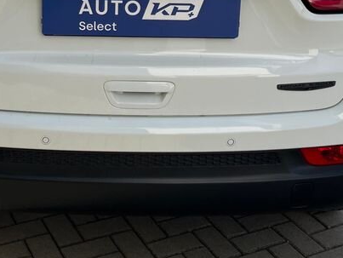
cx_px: 118
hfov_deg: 29.2
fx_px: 655
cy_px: 7
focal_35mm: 66
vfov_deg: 21.6
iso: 50
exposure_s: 1/2179
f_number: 1.6
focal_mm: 5.1
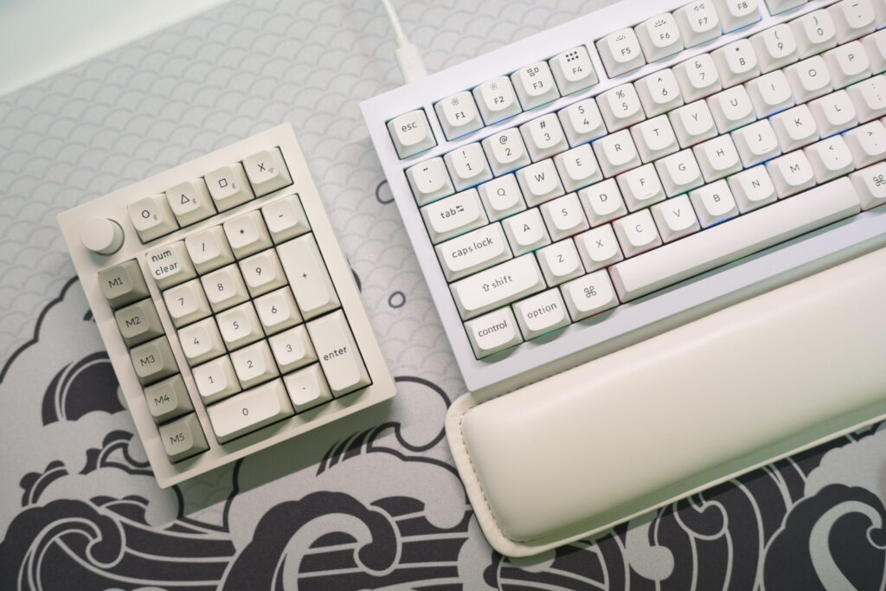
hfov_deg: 48.5
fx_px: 985
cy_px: 296
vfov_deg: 33.4
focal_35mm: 40
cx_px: 443
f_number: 3.2
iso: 125
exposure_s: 1/30
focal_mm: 40
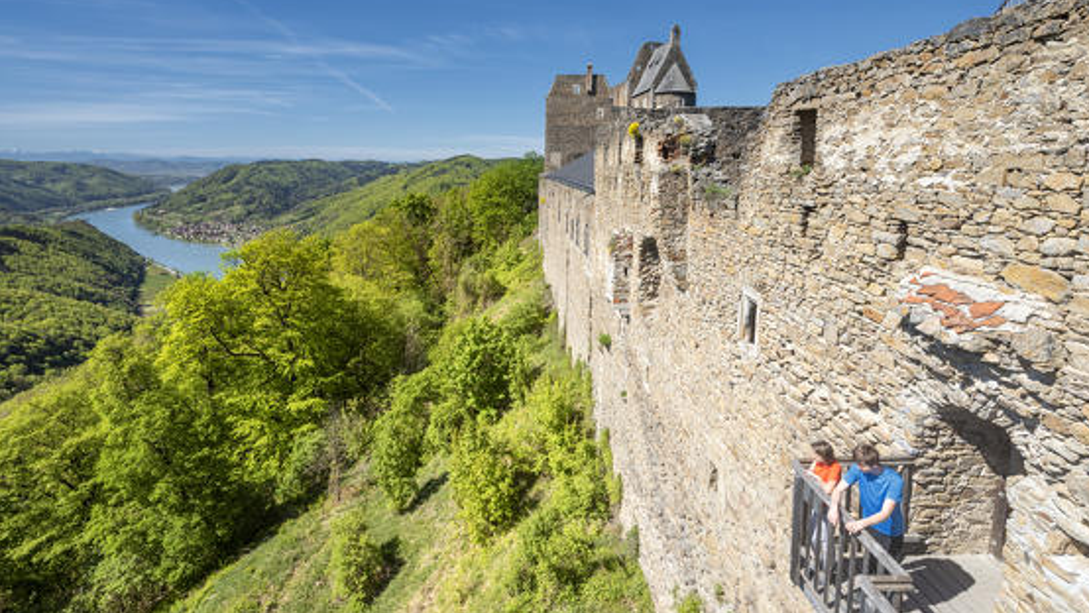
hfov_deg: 95.9
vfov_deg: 62.9
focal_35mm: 17
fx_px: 491
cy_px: 224
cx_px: 524
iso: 200
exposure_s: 1/640
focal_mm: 15
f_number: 9
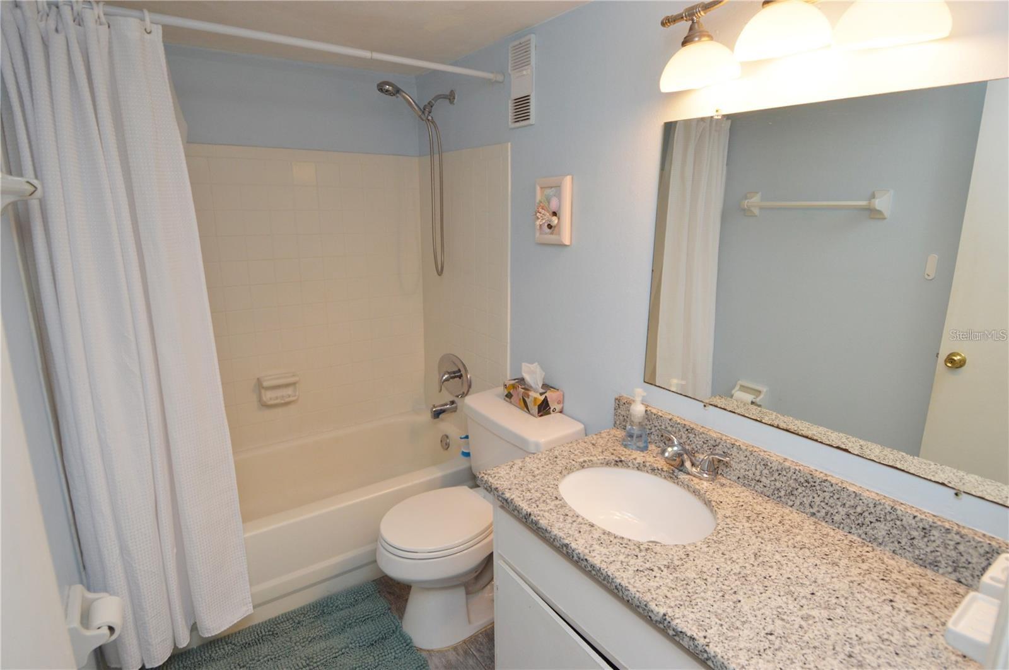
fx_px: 504
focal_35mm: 18
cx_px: 504
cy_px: 335
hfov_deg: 90.1
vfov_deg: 67.3
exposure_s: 1/100
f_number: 5
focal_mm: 12
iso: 400
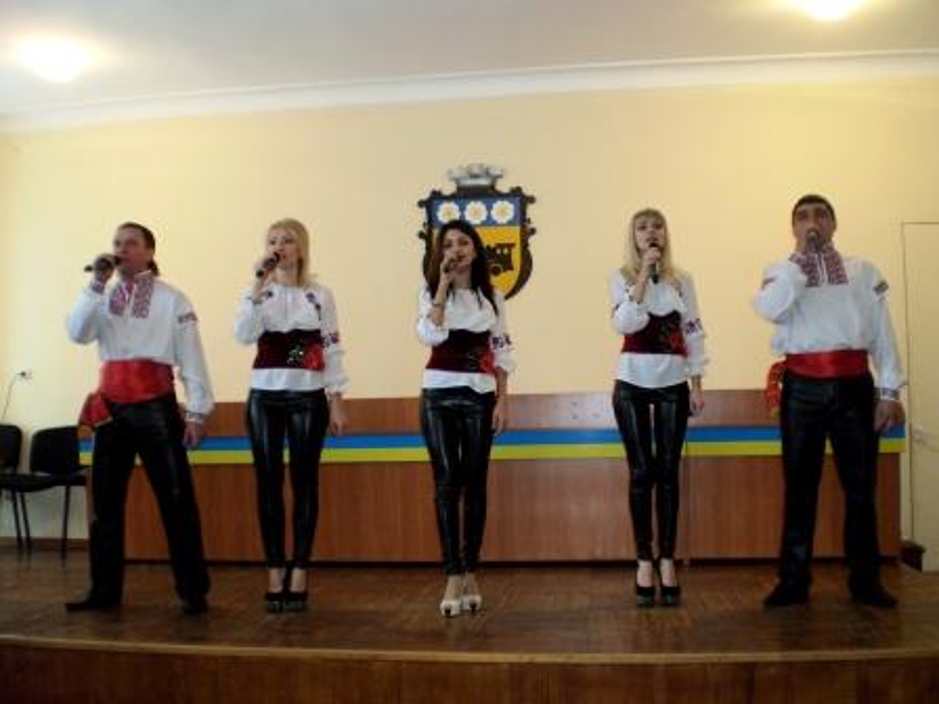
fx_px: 977
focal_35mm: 36
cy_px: 352
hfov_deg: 51.4
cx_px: 470
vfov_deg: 39.7
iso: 200
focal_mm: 6.3
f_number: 3.1
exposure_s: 1/30
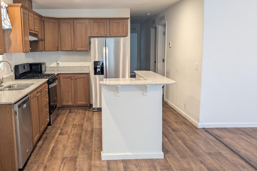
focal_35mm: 35
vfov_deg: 37.9
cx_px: 104
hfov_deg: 54.1
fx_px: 250
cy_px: 85
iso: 401
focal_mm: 6.9
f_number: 1.68
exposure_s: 1/60
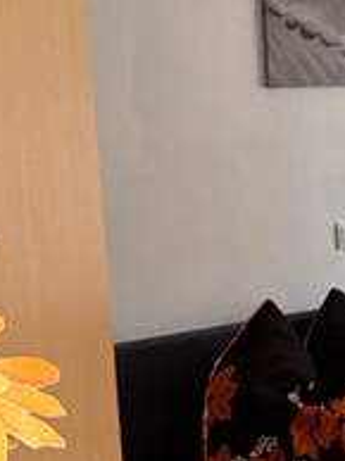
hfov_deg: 17.6
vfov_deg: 25.0
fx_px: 1039
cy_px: 178
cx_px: 452
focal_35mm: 78
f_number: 2.2
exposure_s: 1/99
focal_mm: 2.22
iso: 200
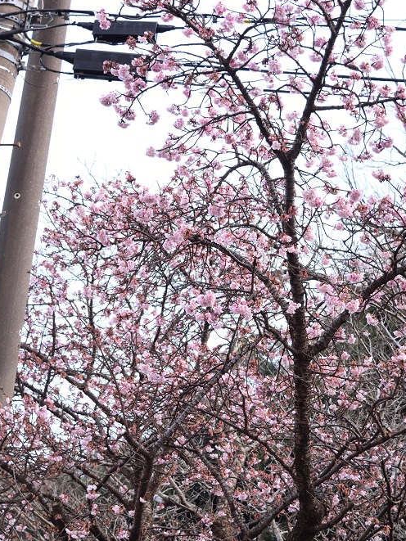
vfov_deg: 22.5
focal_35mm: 87
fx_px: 1360
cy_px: 304
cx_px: 252
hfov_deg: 17.0
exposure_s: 1/200
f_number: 7.1
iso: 400
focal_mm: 38
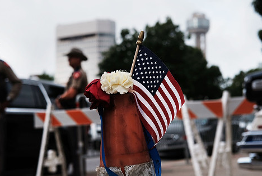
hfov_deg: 30.0
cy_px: 86
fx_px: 488
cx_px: 122
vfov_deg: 20.4
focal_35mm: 67
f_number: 5
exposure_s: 1/480
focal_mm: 35
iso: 200
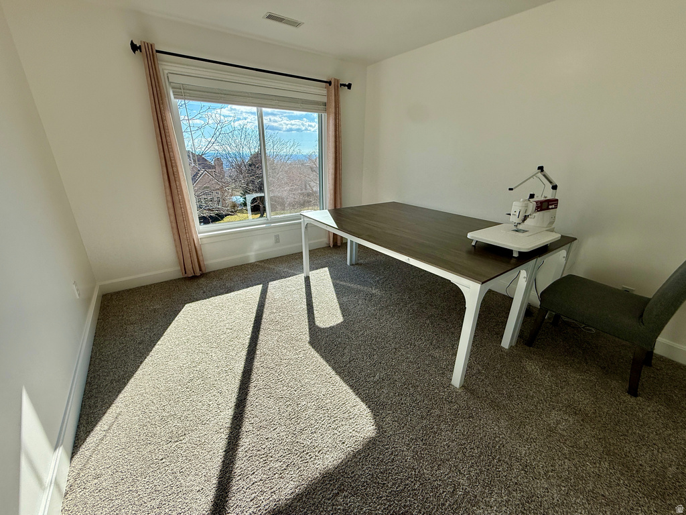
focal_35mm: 14
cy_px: 258
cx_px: 343
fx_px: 277
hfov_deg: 102.1
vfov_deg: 85.7
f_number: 2.2
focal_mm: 2.22
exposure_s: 1/726
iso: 64
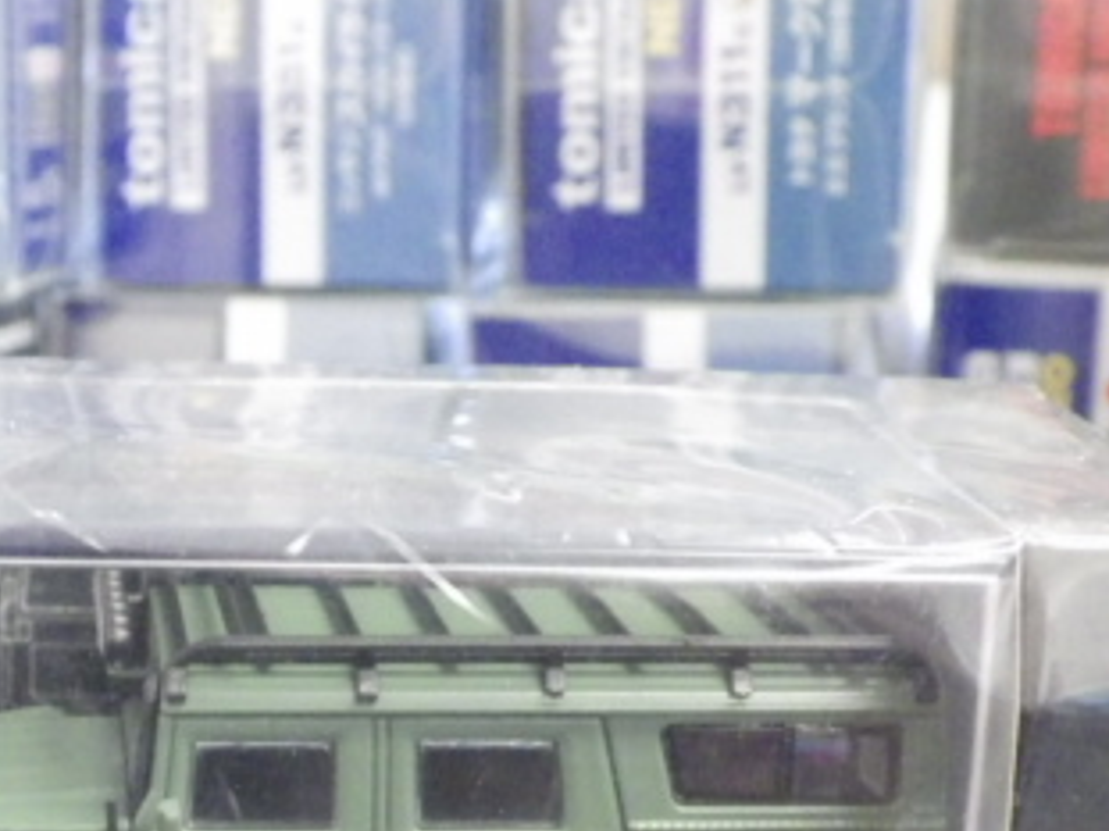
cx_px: 200
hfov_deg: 18.9
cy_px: 842
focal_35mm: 103
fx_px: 3299
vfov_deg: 14.1
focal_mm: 9
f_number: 3.8
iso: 1600
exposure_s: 1/25
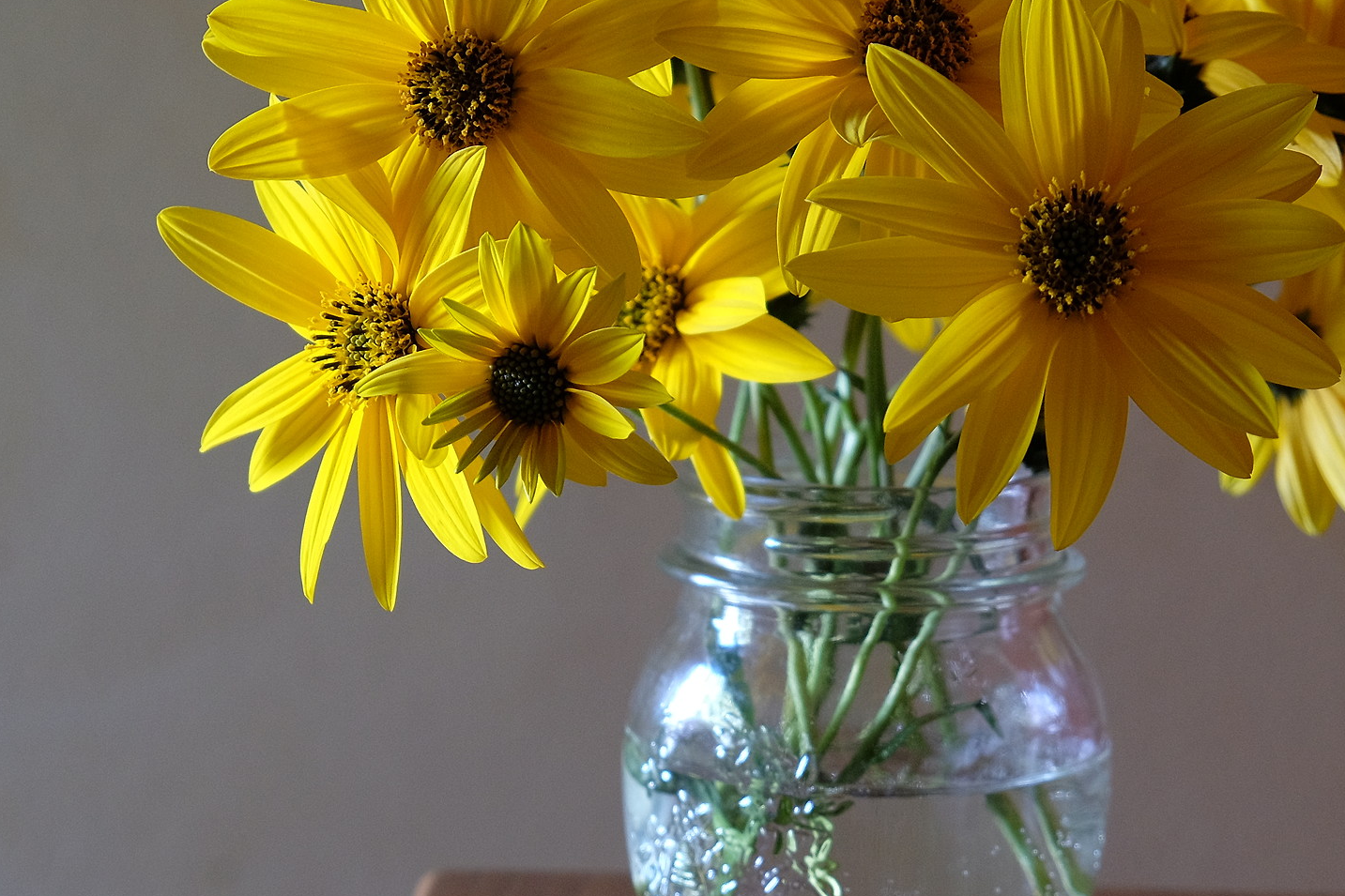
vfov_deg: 9.9
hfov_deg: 14.8
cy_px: 391
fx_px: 5192
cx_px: 566
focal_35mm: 139
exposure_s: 1/15
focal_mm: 55
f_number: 4
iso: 800
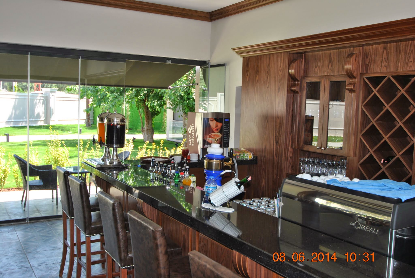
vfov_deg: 37.0
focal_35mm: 36
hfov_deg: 53.1
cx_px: 208
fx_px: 415
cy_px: 139
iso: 125
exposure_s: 1/125
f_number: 4.5
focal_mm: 24
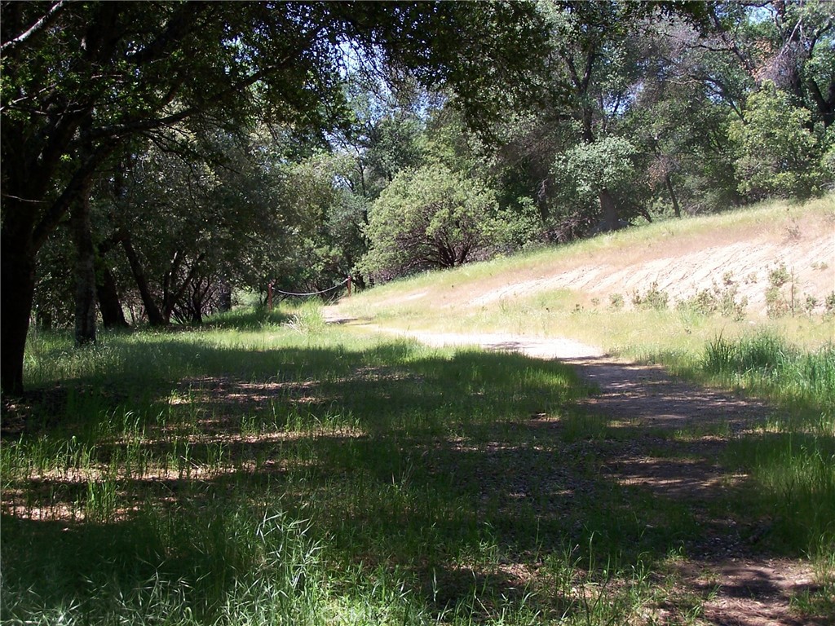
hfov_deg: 37.5
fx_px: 1230
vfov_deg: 28.6
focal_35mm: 51
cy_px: 313
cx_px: 418
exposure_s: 1/350
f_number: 3.2
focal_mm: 8.5
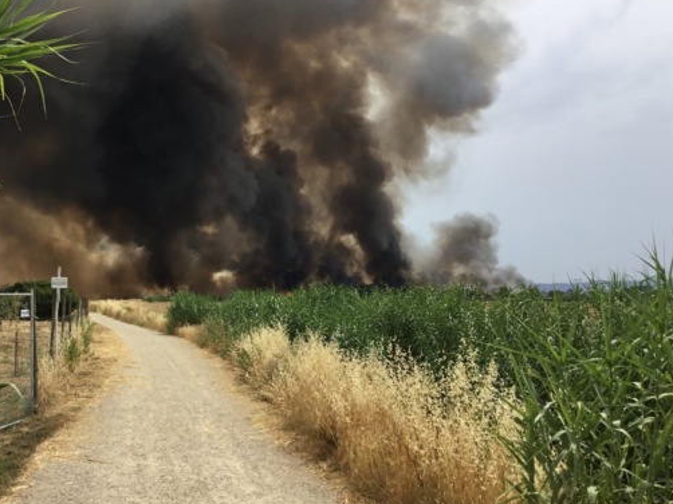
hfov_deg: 44.2
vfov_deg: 34.3
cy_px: 217
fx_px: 816
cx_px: 225
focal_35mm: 42
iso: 25
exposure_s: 1/1538
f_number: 2.4
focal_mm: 3.3
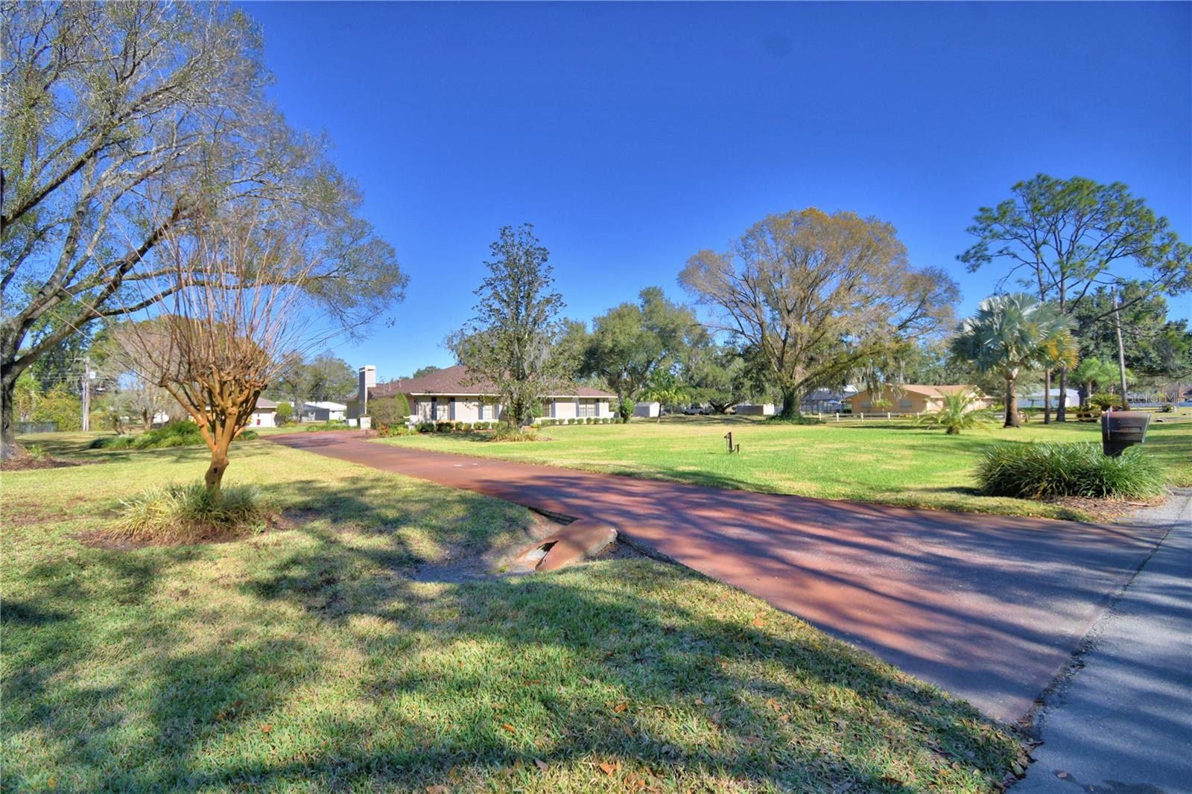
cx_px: 596
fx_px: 497
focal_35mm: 15
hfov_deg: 100.4
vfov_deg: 77.3
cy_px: 397
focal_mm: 10
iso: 100
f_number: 4.5
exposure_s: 1/1000
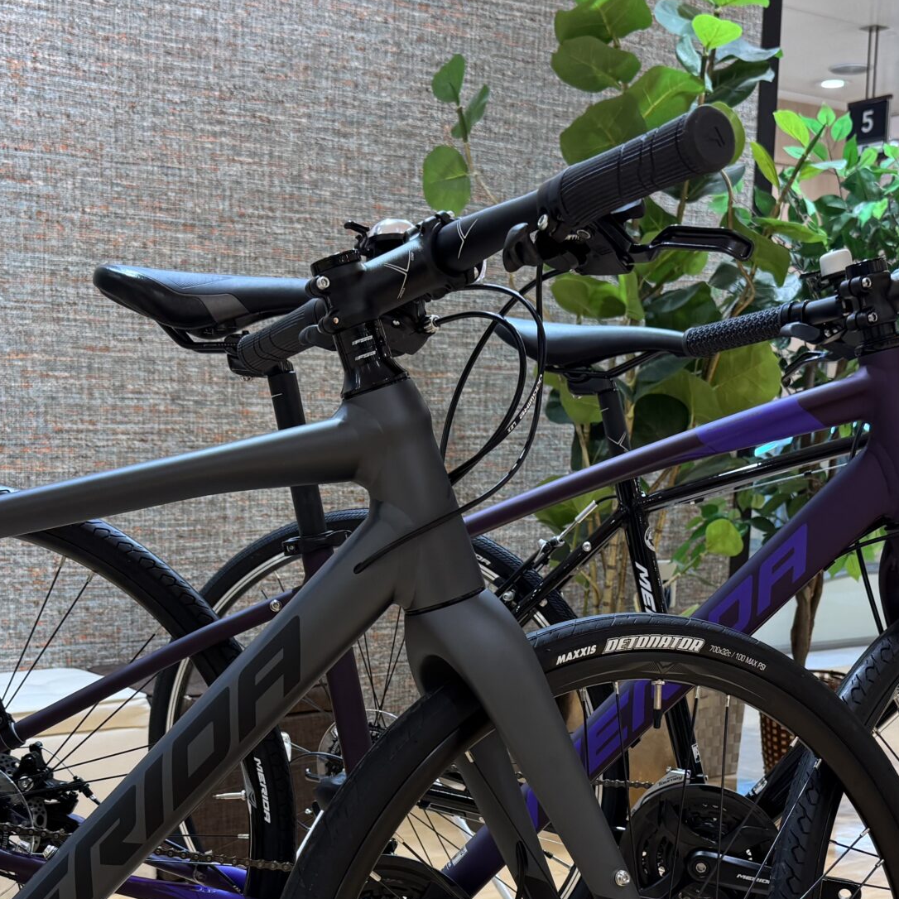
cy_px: 725
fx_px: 1469
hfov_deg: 34.0
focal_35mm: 50
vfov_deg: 33.0
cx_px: 417
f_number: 1.78
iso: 125
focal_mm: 6.76
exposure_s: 1/120
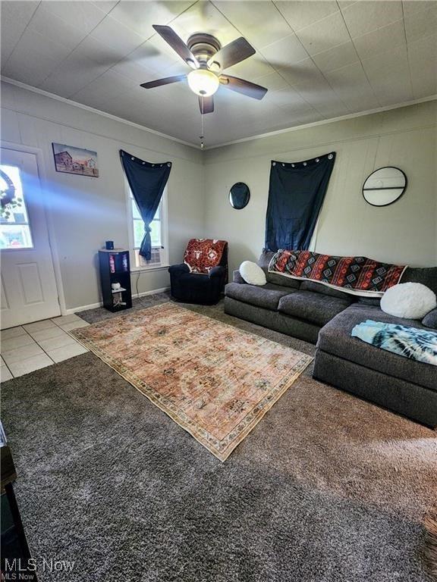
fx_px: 219
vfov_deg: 106.2
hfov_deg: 89.9
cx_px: 218
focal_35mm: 13
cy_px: 291
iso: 640
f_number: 2.2
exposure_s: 1/24
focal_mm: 2.2
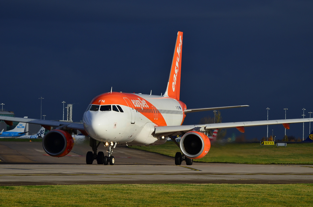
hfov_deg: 6.9
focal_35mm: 300
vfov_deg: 4.6
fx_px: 2603
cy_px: 104
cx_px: 156
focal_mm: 200
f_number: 6.3
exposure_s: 1/2500
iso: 200
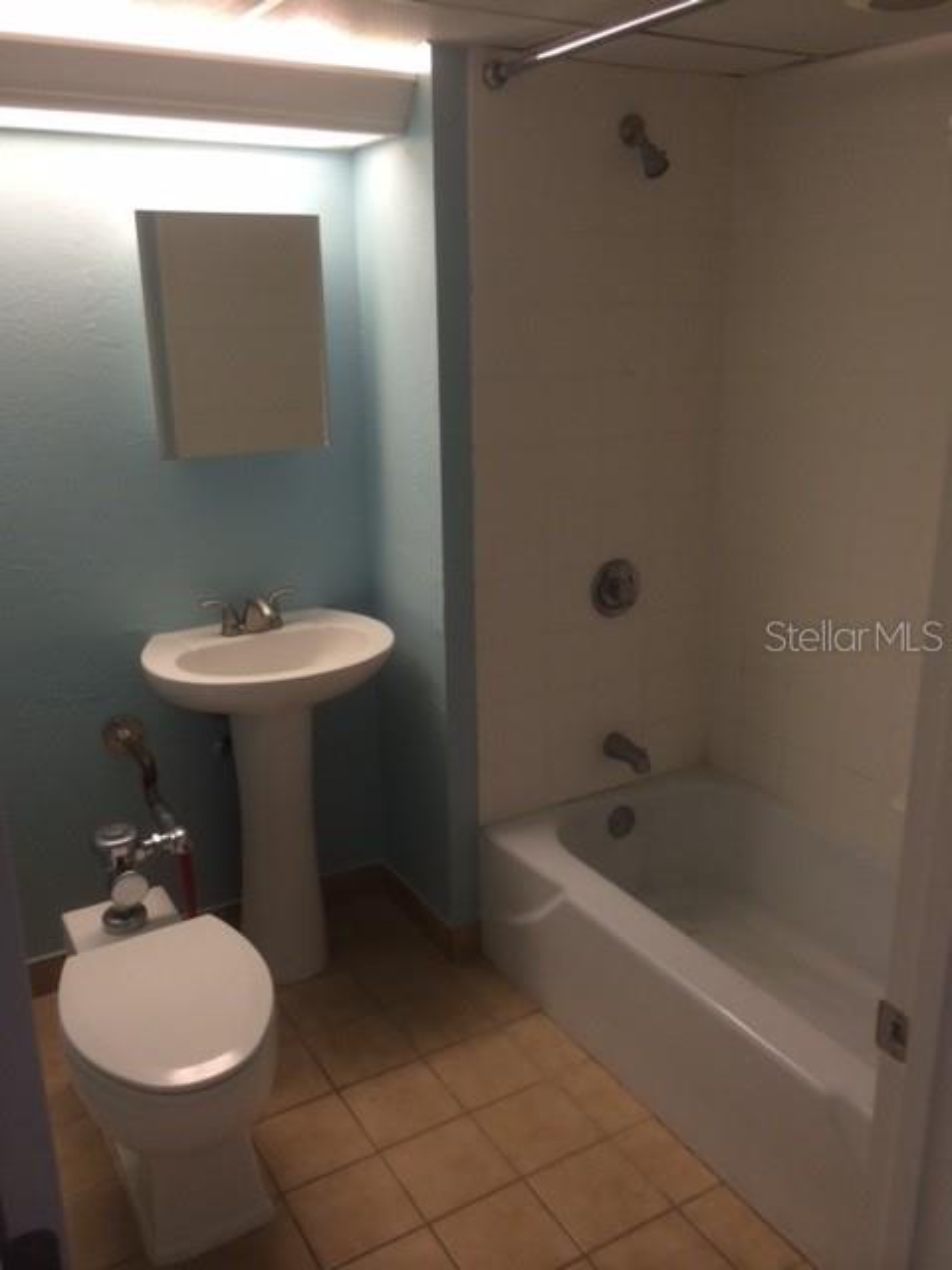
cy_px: 635
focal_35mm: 30
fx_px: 1100
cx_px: 476
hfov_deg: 46.8
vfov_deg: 60.0
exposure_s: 1/30
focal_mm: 4.12
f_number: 2.2
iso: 80
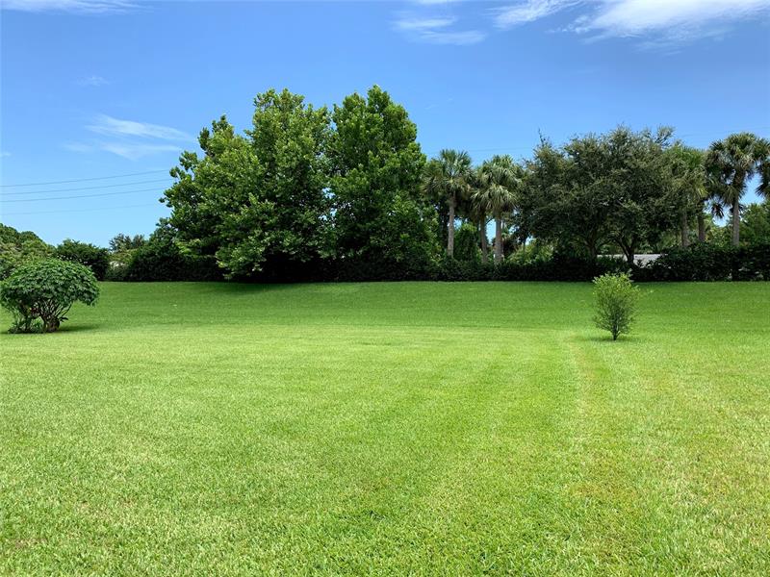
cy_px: 288
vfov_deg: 53.1
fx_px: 578
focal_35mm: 26
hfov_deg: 67.3
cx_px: 385
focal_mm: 4.25
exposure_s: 1/1779
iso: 25
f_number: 1.8
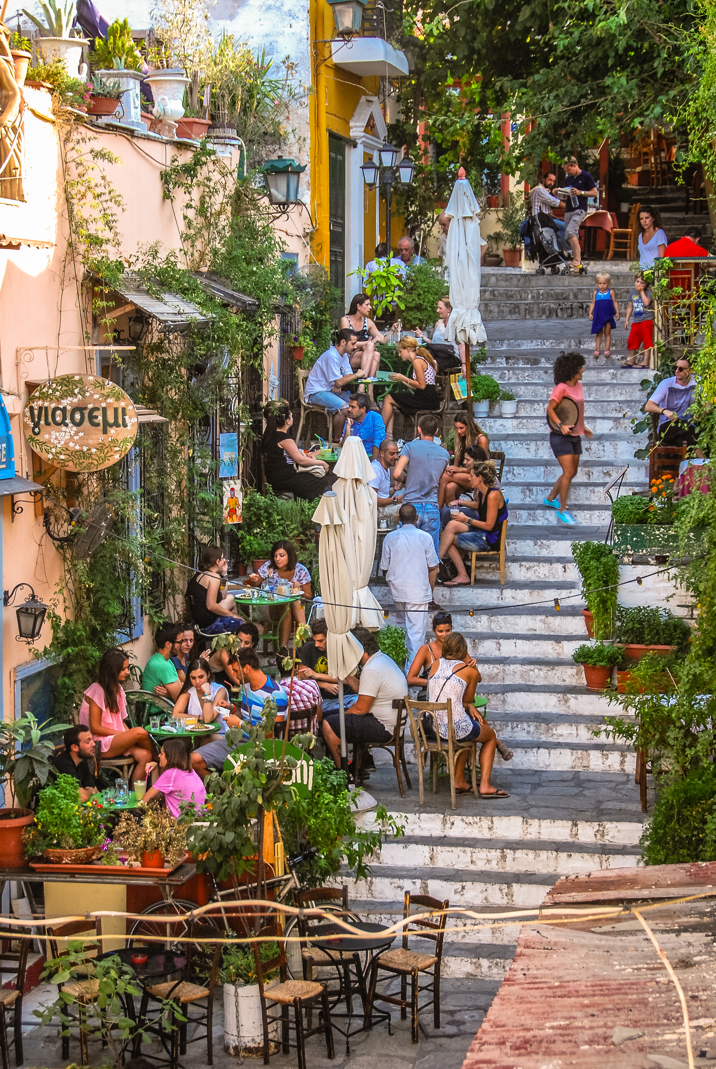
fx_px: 2261
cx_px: 341
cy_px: 526
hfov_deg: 18.0
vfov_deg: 26.6
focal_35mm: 76
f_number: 7.1
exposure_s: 1/60
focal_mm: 48
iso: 400
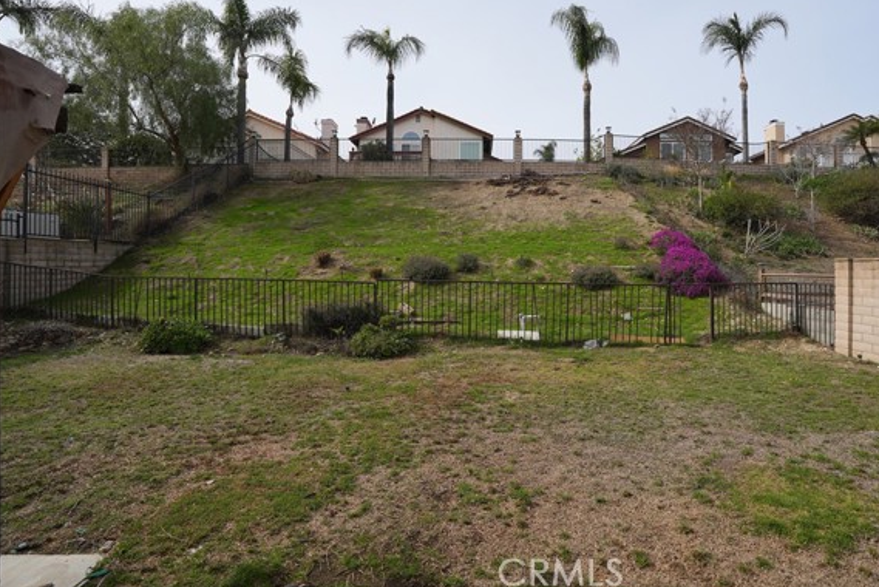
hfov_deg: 89.6
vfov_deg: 67.3
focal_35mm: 18
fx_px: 440
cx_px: 488
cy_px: 265
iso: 100
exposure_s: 1/400
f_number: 6.3
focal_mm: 16
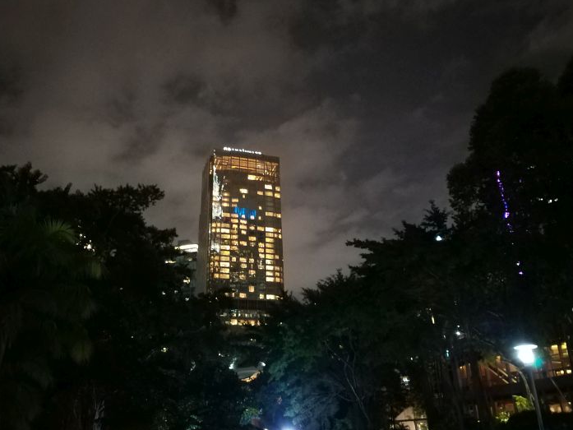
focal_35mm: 31
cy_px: 205
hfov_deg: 58.2
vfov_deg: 45.4
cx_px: 256
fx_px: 513
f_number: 1.7
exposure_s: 1/10
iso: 1250
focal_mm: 3.93
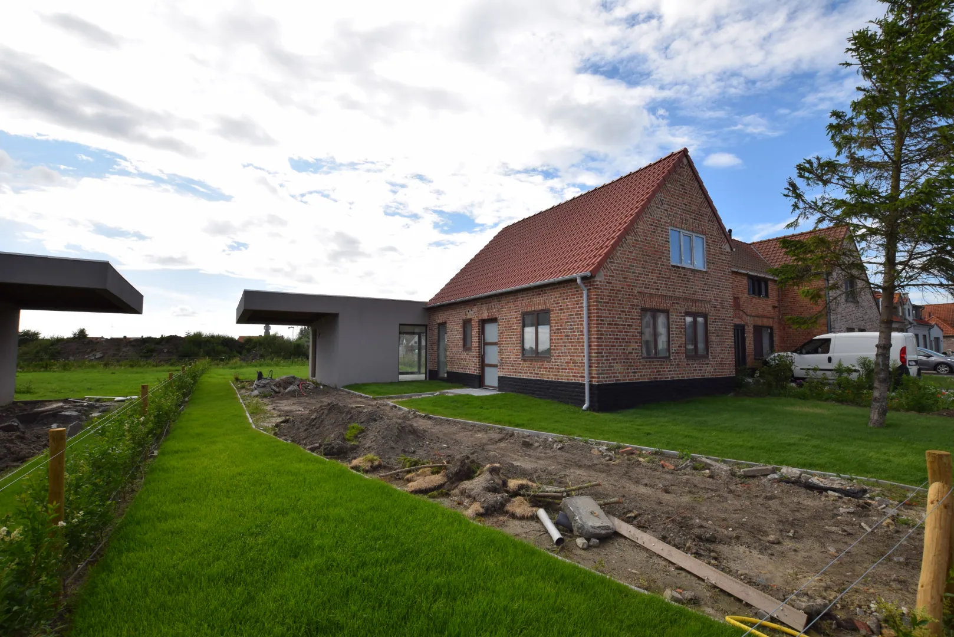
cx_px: 477
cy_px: 318
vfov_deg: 77.4
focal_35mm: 15
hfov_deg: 100.4
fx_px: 398
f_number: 10
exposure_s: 1/200
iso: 100
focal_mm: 10
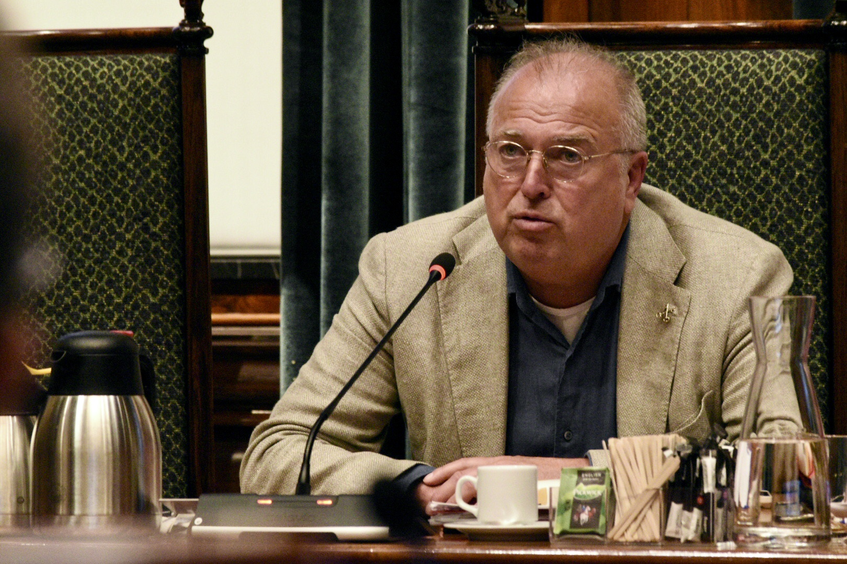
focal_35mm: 255
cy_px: 282
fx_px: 5999
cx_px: 424
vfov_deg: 5.4
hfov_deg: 8.1
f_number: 8
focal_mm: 170
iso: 7200
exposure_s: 1/60
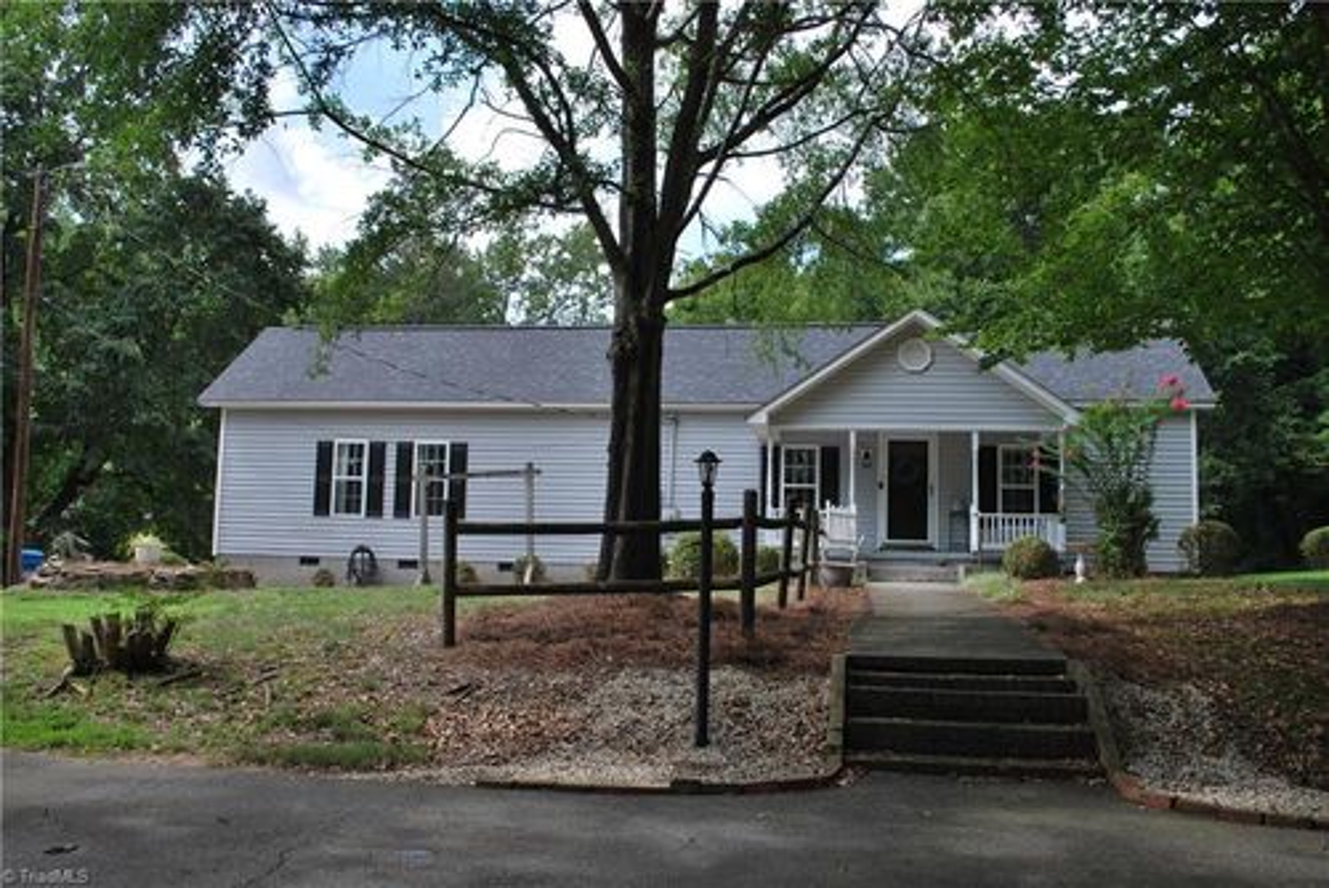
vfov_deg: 40.0
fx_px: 1219
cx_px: 664
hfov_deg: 57.2
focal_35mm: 33
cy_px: 444
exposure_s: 1/200
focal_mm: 22
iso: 100
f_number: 7.1
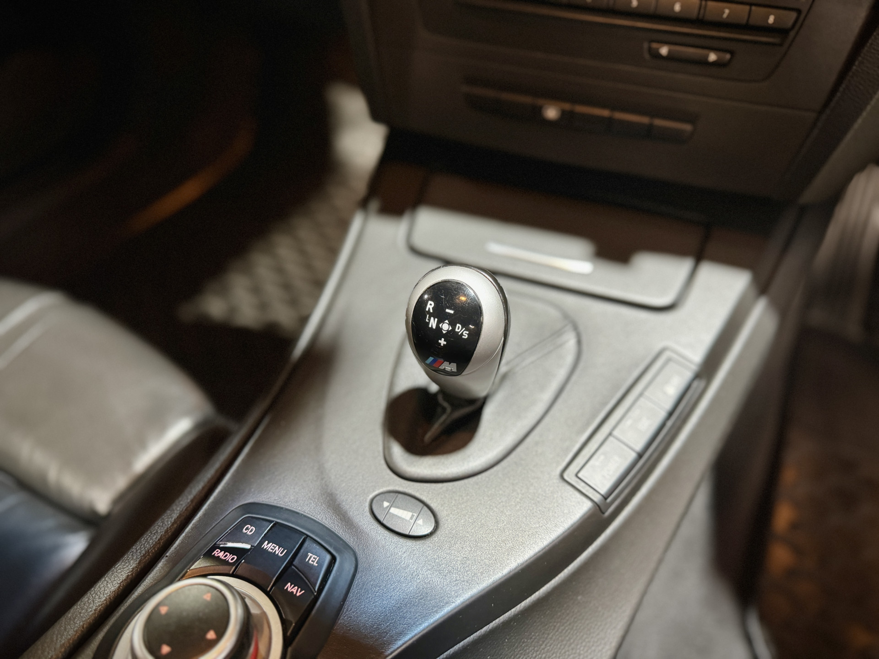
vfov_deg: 56.8
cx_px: 440
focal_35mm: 24
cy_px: 330
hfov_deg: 71.6
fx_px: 609
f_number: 1.78
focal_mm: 6.86
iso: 640
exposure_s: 1/33
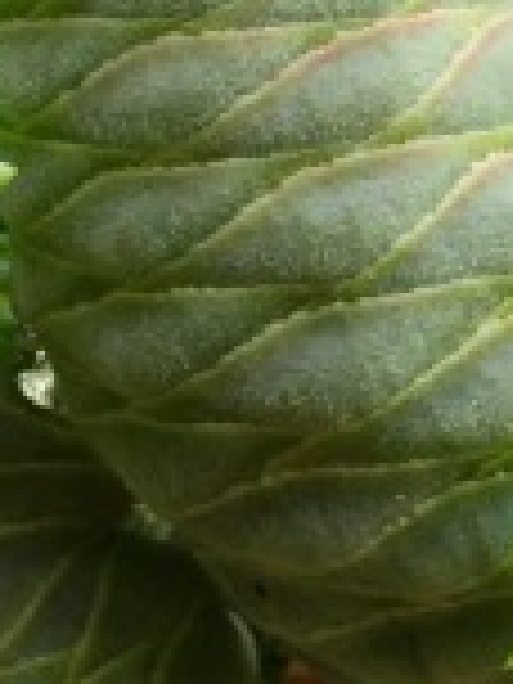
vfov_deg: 10.1
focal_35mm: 195
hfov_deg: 7.6
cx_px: 194
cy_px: 648
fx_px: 3853
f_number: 2.2
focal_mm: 4.15
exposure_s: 1/120
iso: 32
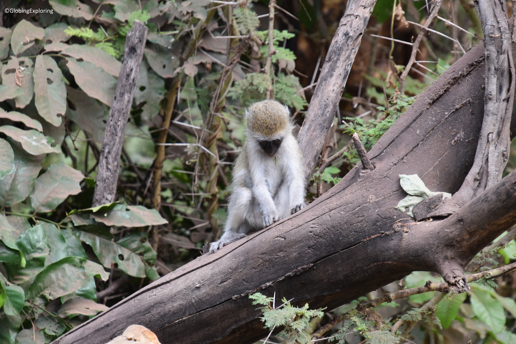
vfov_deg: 3.8
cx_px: 258
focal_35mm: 360
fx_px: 5160
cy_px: 172
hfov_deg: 5.7
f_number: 8
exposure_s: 1/125
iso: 400
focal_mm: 240
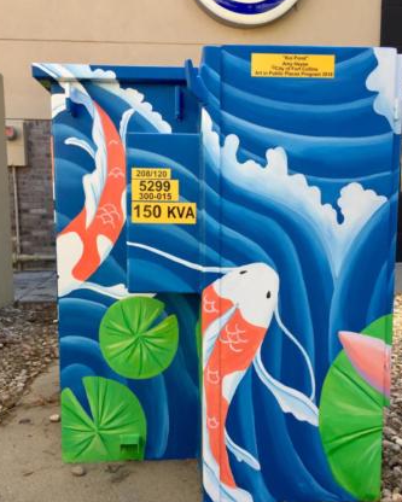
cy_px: 282
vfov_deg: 52.7
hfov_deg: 43.4
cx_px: 211
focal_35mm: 34
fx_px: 505
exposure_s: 1/252
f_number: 2.2
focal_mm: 4.15
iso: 32
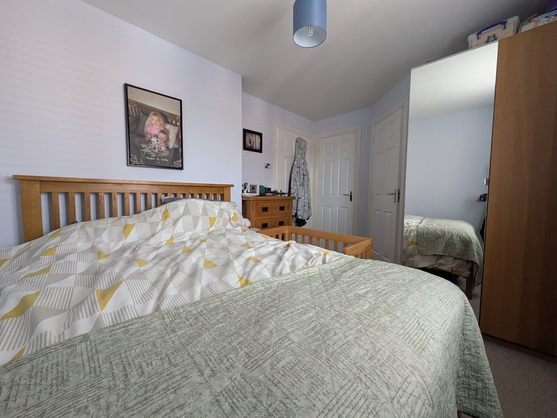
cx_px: 278
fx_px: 225
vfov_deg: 85.7
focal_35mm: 14
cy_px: 209
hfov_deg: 102.0
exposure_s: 1/25
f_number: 2.2
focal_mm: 1.83
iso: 255
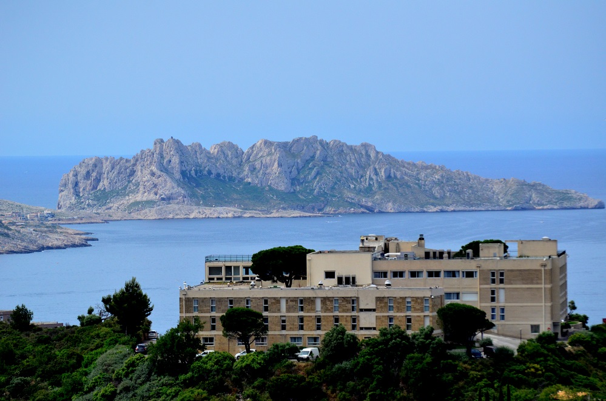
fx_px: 4660
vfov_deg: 4.9
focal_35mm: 278
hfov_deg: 7.4
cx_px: 303
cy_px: 200
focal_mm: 185
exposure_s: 1/8000
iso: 1100
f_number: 5
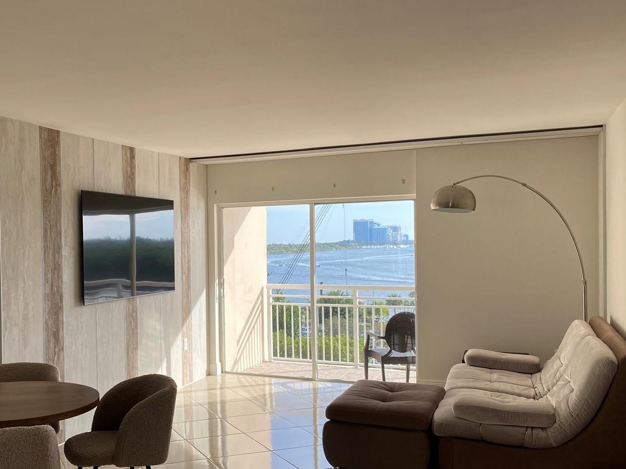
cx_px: 189
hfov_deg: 47.8
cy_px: 256
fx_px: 687
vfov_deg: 37.7
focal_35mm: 38
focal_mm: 4.25
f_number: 1.8
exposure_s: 1/499
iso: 32
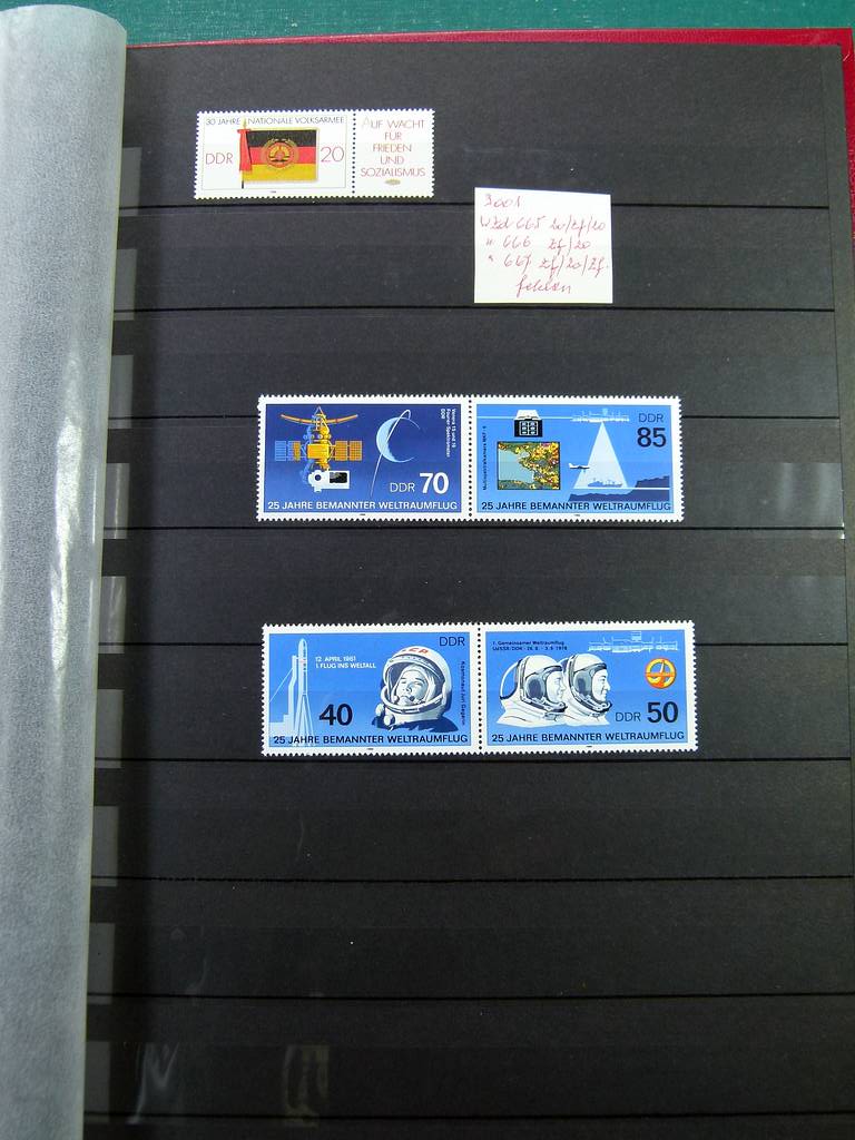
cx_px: 428
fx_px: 1120
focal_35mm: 34
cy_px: 570
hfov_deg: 41.8
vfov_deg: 54.0
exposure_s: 1/60
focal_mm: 6.2
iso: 125
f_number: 3
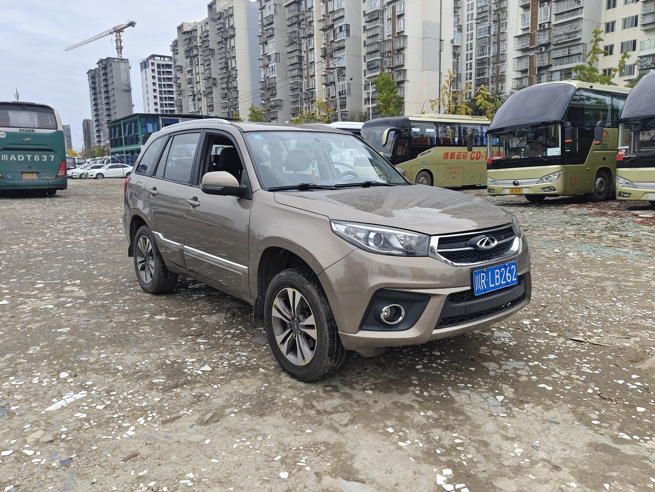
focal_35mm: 25
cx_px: 343
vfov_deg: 54.9
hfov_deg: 69.4
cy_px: 236
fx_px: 473
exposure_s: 1/875
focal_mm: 5.56
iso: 71
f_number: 1.88
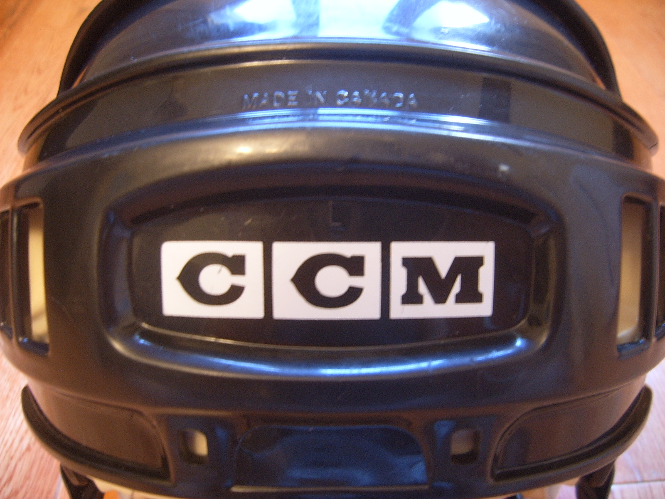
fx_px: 672
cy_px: 250
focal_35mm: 35
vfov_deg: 40.7
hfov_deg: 52.6
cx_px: 332
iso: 100
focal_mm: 5.8
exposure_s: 1/3
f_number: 2.8
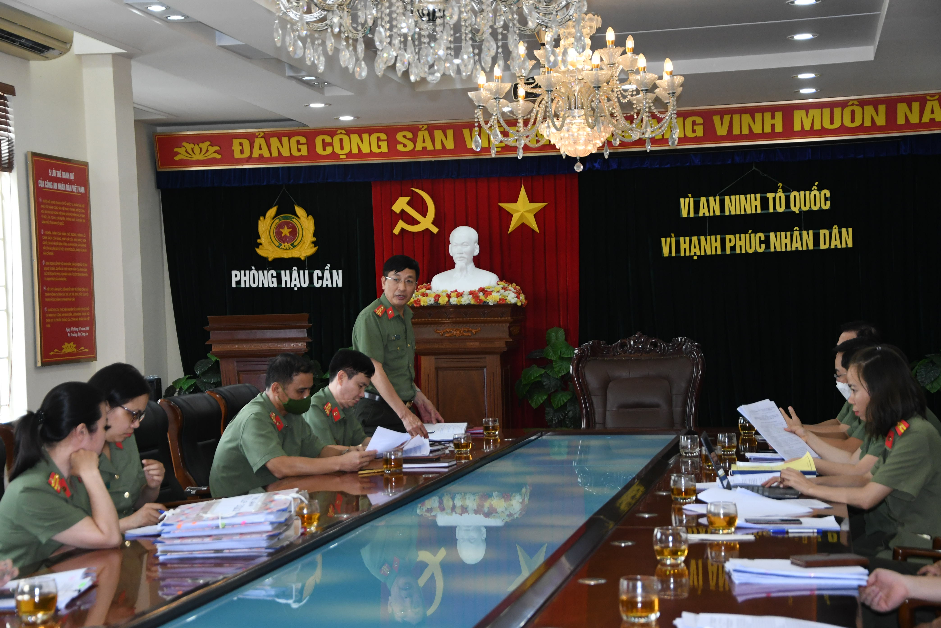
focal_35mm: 68
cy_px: 314
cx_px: 470
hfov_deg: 29.9
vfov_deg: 20.2
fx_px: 1764
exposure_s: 1/200
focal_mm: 45
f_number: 4.8
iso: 1600
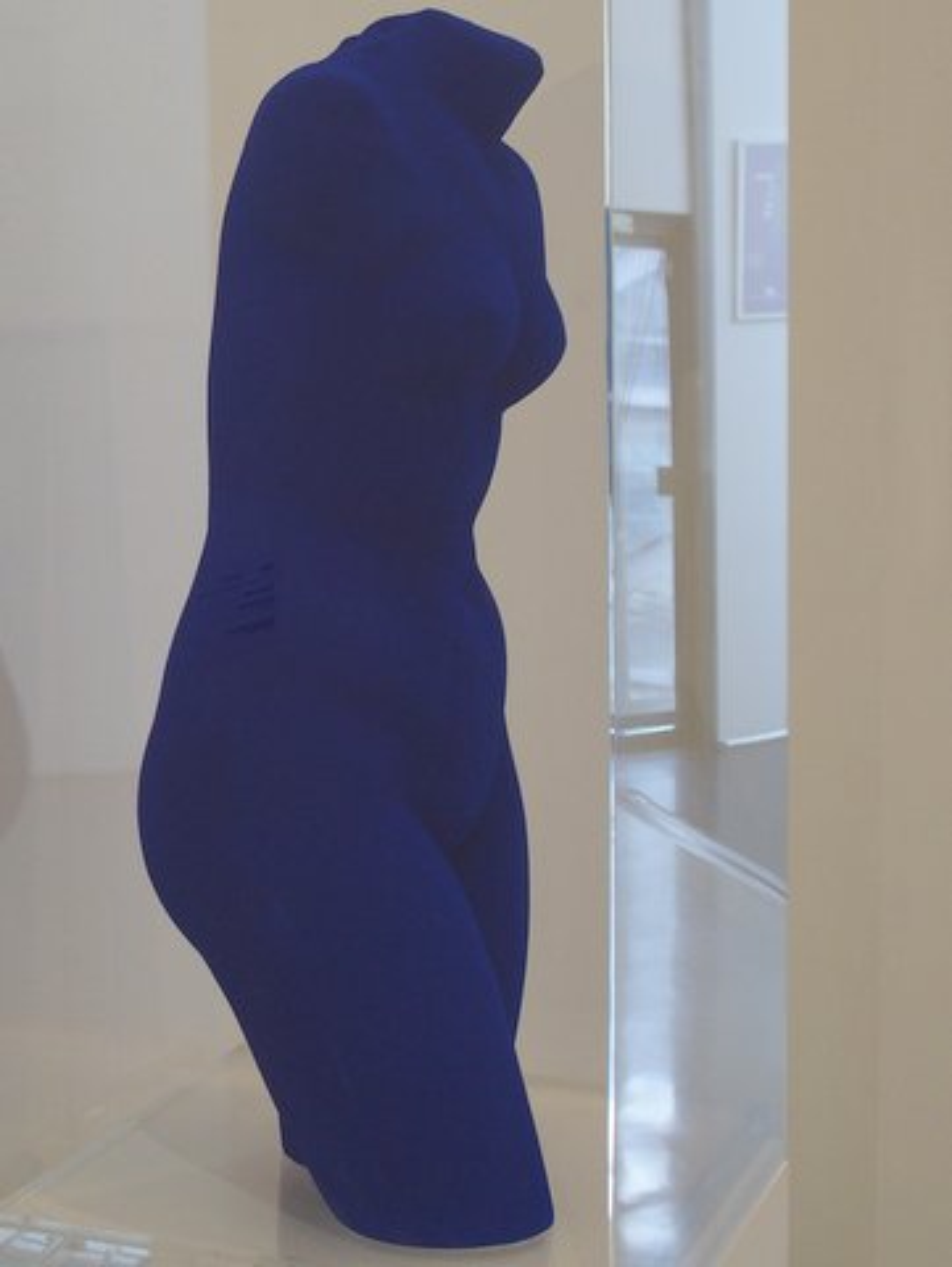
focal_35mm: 46
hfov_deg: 31.6
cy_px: 634
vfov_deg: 41.2
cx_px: 476
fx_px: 1684
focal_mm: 9.8
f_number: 2.8
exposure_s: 1/60
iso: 200
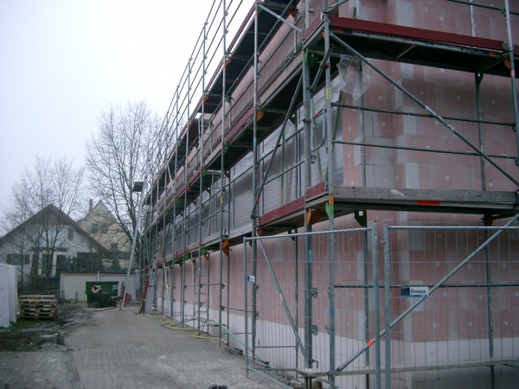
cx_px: 260
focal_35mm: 37
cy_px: 194
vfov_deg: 38.7
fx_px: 555
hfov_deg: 50.1
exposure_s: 1/250
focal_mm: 7.6
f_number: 2.6
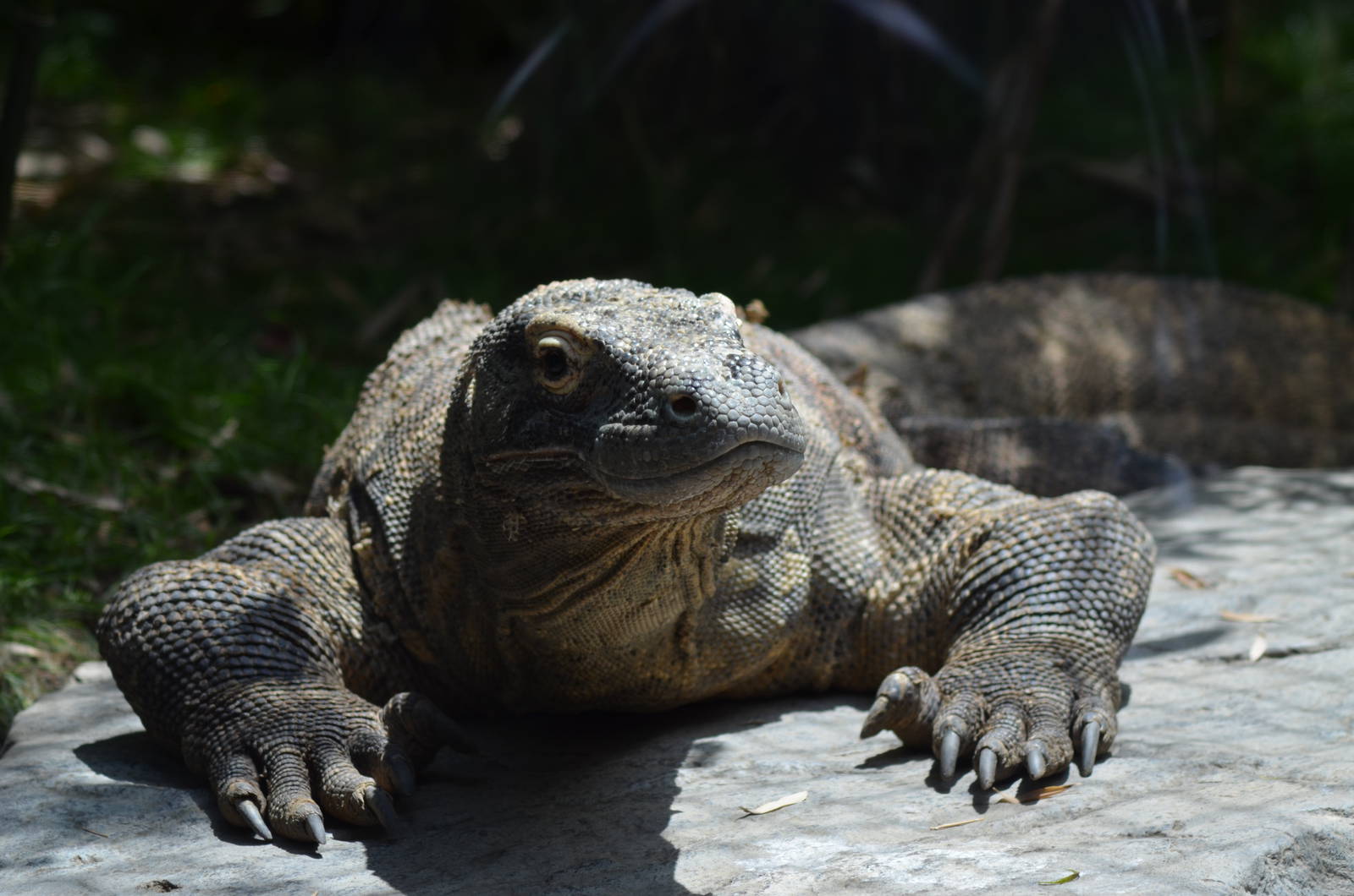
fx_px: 7601
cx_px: 677
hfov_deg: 10.2
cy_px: 448
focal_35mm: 202
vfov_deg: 6.8
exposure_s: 1/500
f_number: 5.6
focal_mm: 135
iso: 200
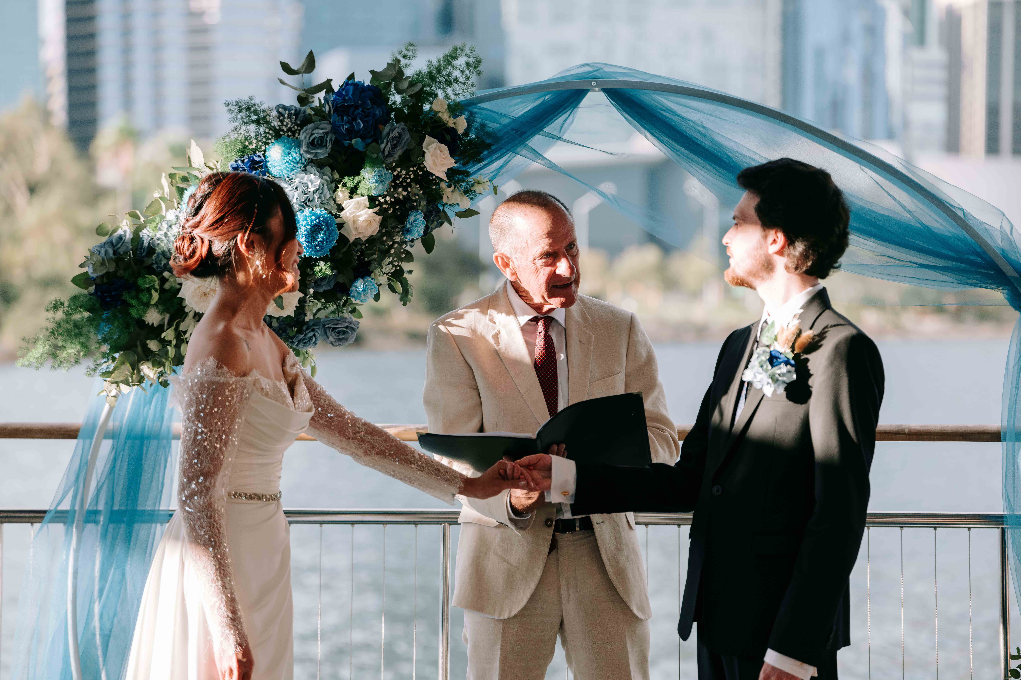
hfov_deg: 18.9
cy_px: 340
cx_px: 510
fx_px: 3063
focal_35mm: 108
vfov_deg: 12.7
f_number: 2.8
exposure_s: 1/1250
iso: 360
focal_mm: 108
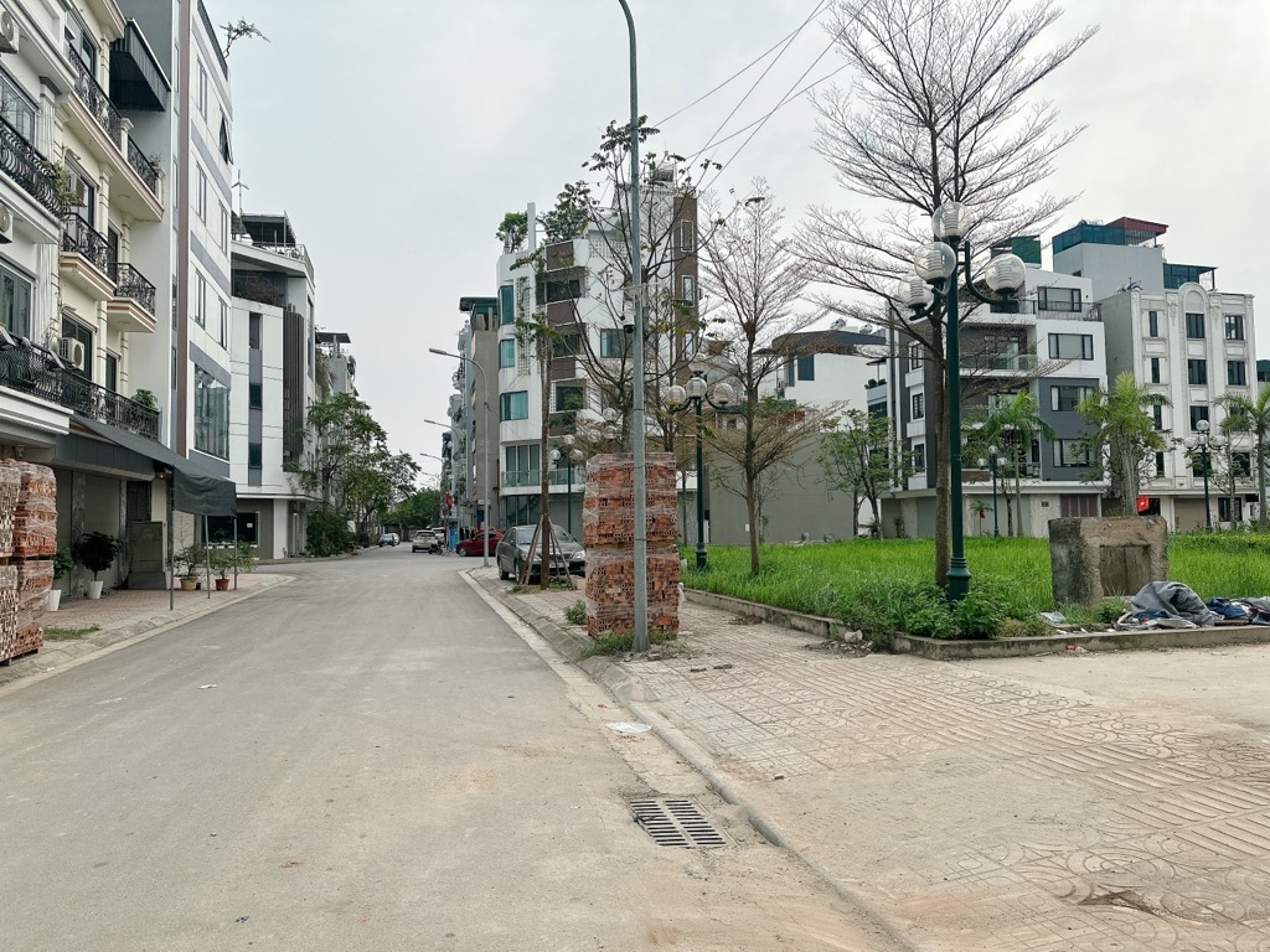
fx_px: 881
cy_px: 476
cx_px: 635
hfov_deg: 71.6
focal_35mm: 24
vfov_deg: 56.8
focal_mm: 6.86
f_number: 1.78
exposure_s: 1/5000
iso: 80
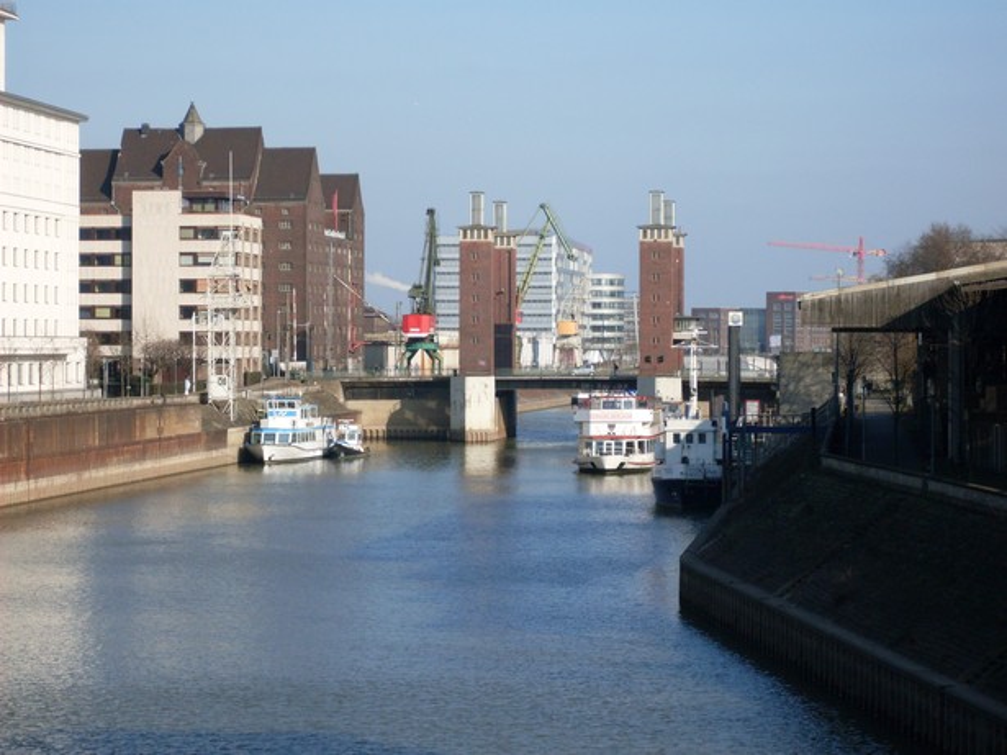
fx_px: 3316
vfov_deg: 13.0
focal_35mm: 114
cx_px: 504
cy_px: 378
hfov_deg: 17.3
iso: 80
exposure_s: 1/500
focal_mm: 18.9
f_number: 5.2
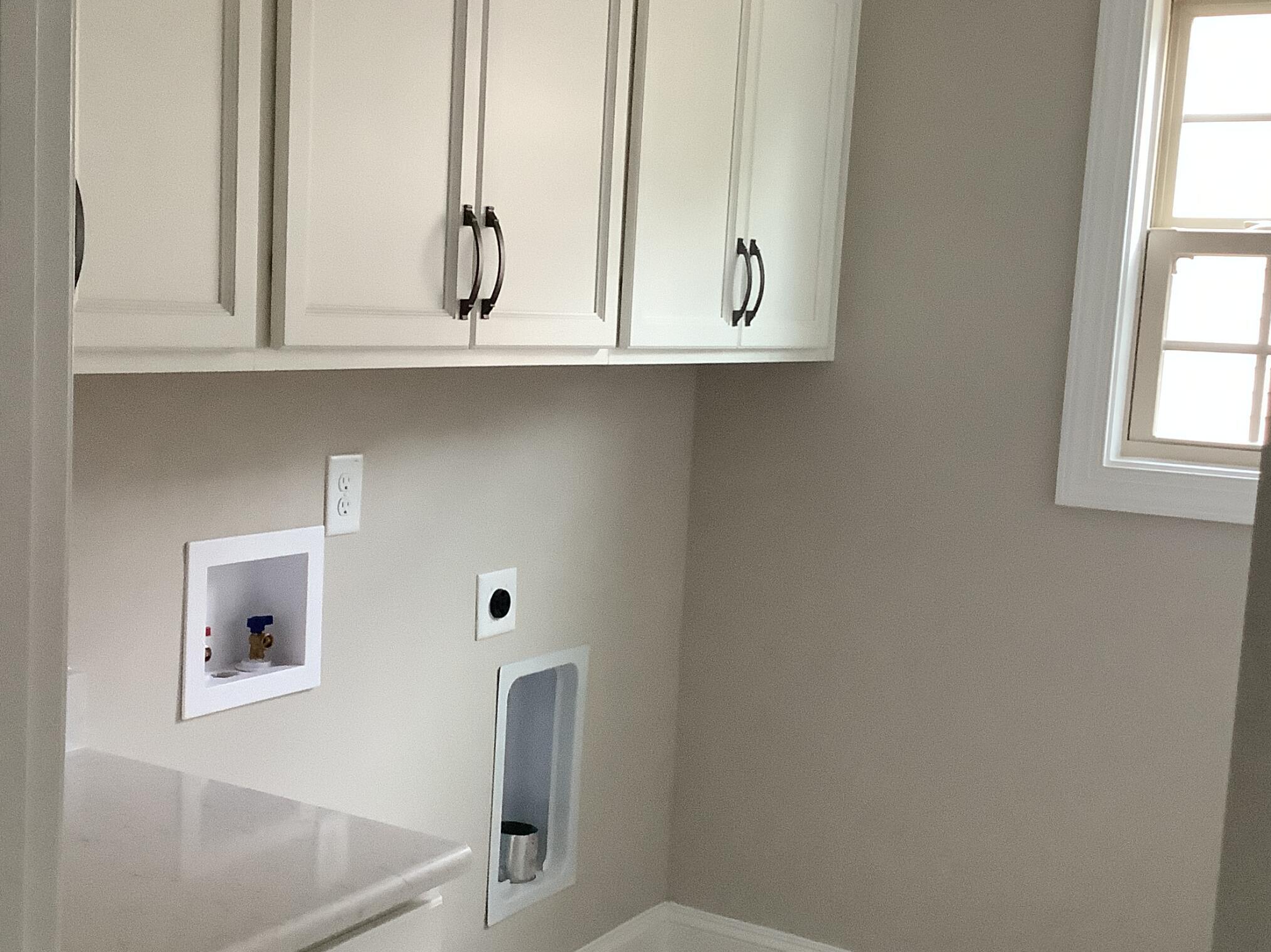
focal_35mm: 46
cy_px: 514
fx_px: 1689
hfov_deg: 41.2
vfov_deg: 31.5
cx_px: 550
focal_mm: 3.3
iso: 320
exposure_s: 1/60
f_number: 2.4
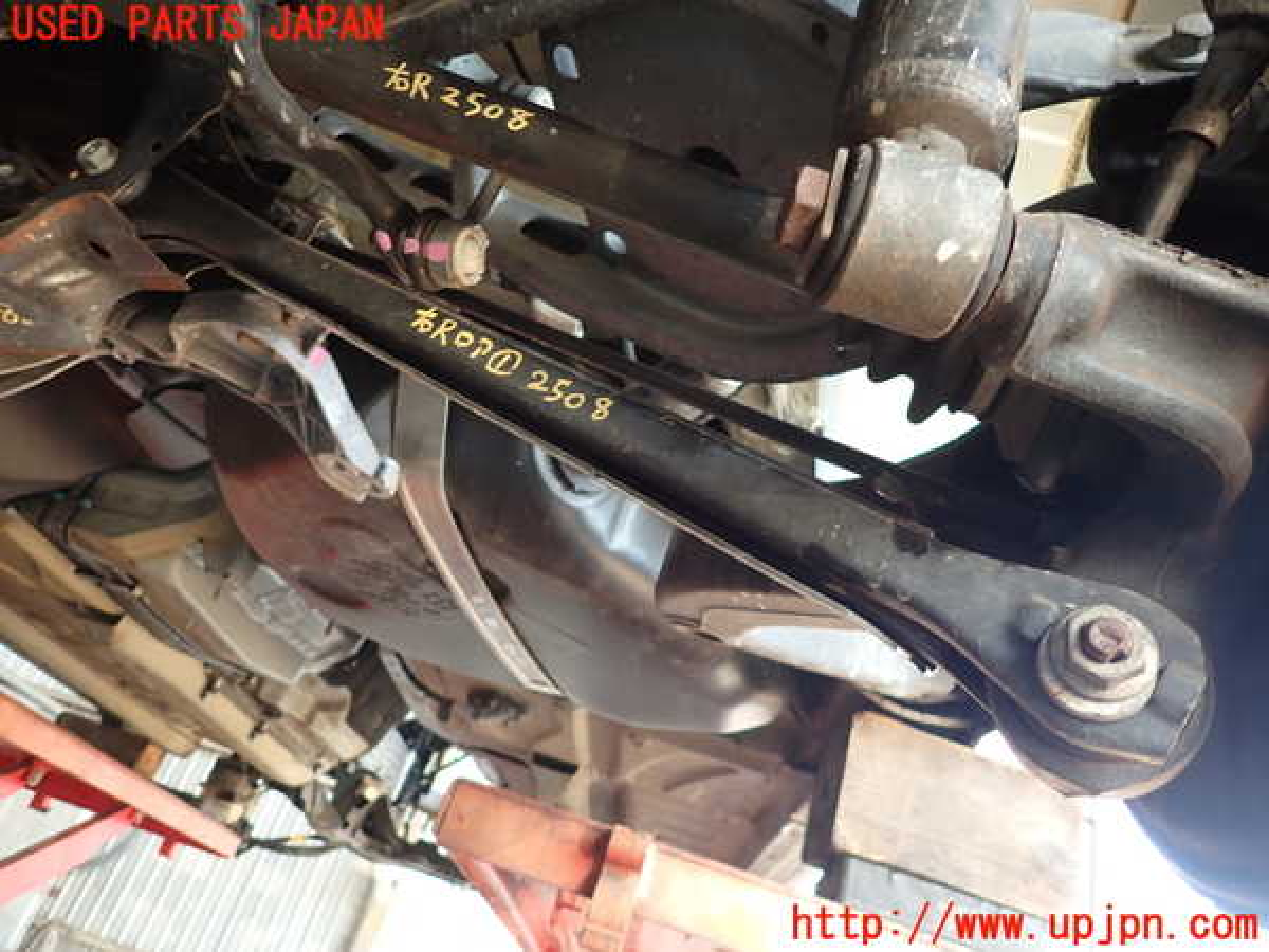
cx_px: 634
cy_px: 476
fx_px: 916
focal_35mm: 25
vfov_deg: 54.9
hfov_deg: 69.4
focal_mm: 4.5
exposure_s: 1/50
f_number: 2
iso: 200
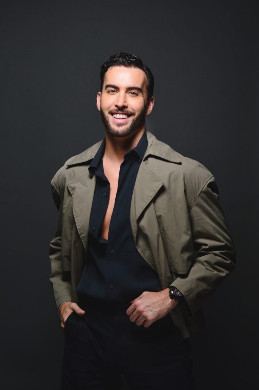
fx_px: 1005
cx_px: 130
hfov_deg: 14.7
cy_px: 195
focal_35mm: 93
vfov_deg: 21.9
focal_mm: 62
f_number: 10
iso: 100
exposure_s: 1/100
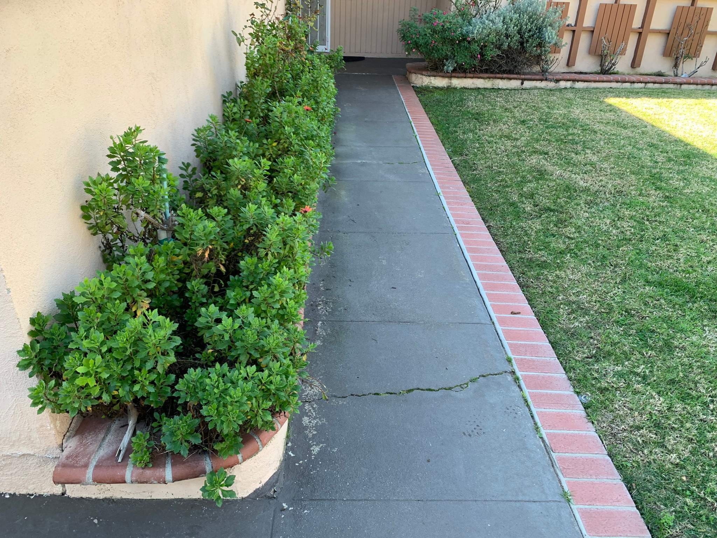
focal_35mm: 26
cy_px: 269
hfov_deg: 67.3
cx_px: 358
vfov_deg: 53.1
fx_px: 539
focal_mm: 4.25
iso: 32
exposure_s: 1/121
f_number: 1.8
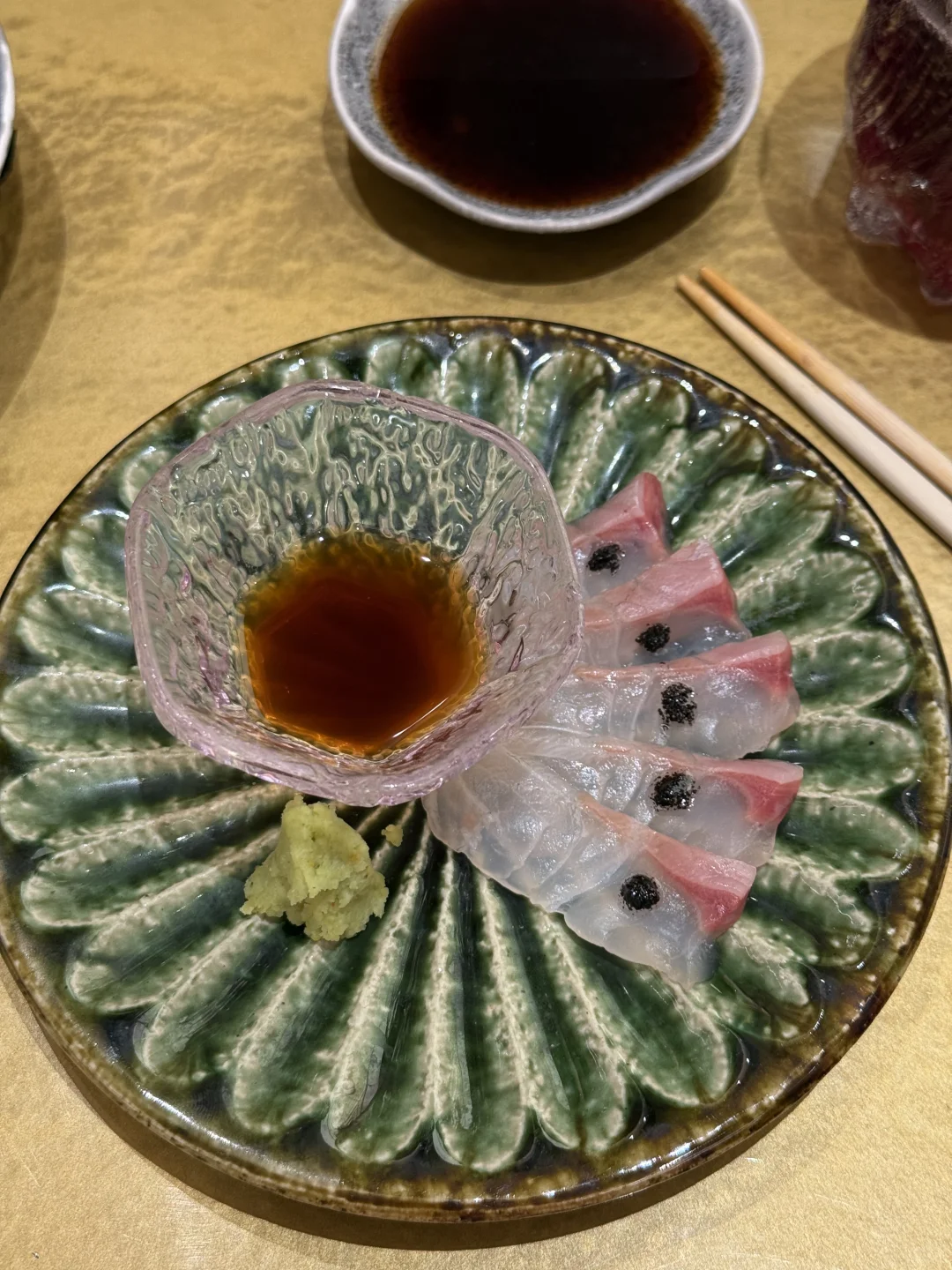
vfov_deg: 39.7
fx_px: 1760
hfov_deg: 30.3
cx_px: 476
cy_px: 635
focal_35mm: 48
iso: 80
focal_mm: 6.76
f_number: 1.78
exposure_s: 1/72
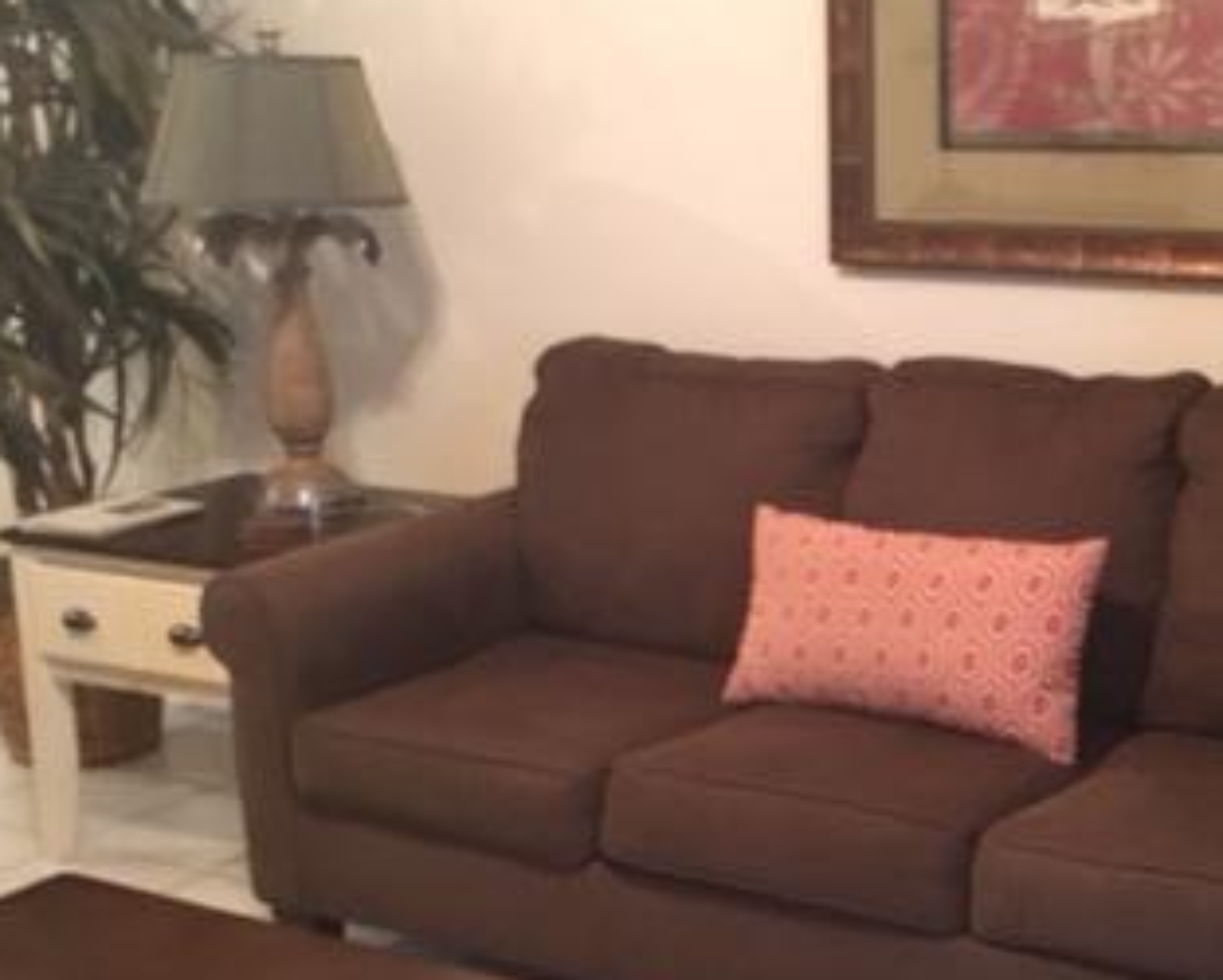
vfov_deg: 26.2
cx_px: 862
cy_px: 580
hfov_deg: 32.1
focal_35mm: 58
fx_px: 2101
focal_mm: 4.15
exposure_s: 1/15
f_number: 2.2
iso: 320
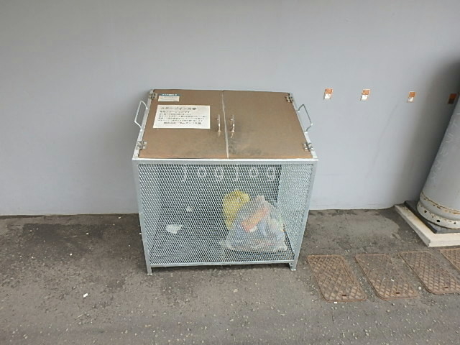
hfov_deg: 79.0
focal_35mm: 21
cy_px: 172
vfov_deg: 63.4
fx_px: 279
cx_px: 230
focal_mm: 3.7
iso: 125
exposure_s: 1/160
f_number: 3.5
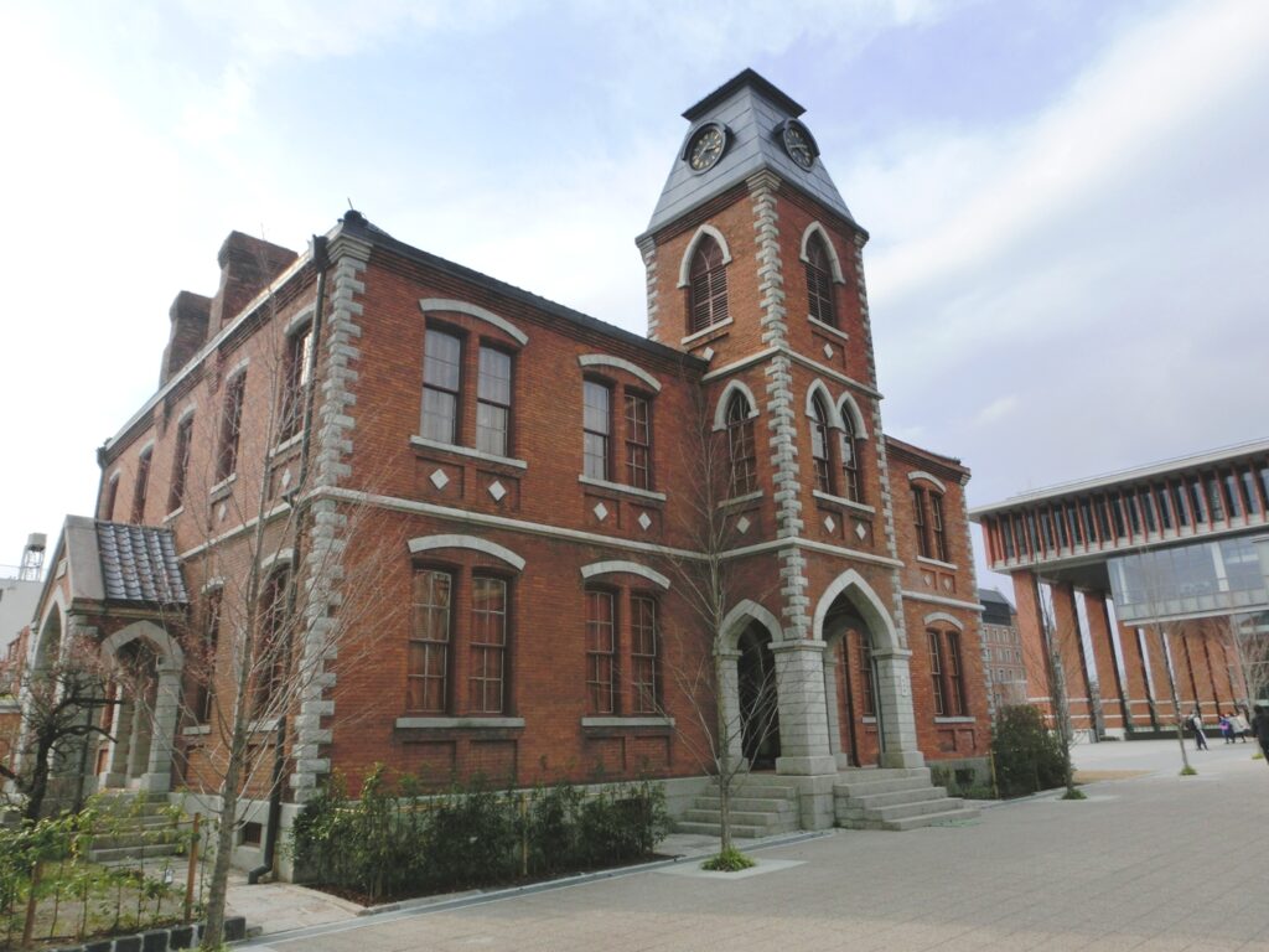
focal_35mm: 24
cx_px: 634
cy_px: 476
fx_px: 880
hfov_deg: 71.6
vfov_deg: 56.8
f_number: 7.9
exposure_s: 1/200
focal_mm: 4.24
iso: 80
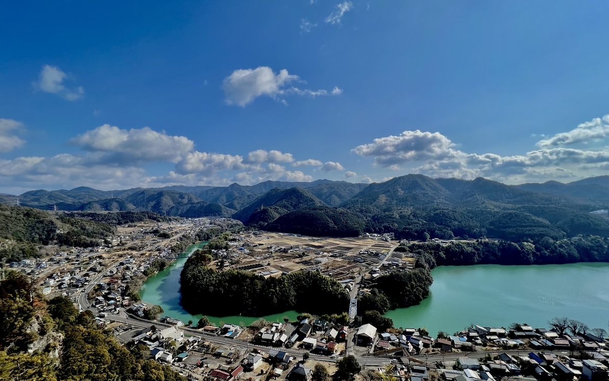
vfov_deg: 78.2
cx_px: 305
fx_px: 232
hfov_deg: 105.3
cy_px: 216
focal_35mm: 14
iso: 32
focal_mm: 1.57
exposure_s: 1/2273
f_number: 1.8
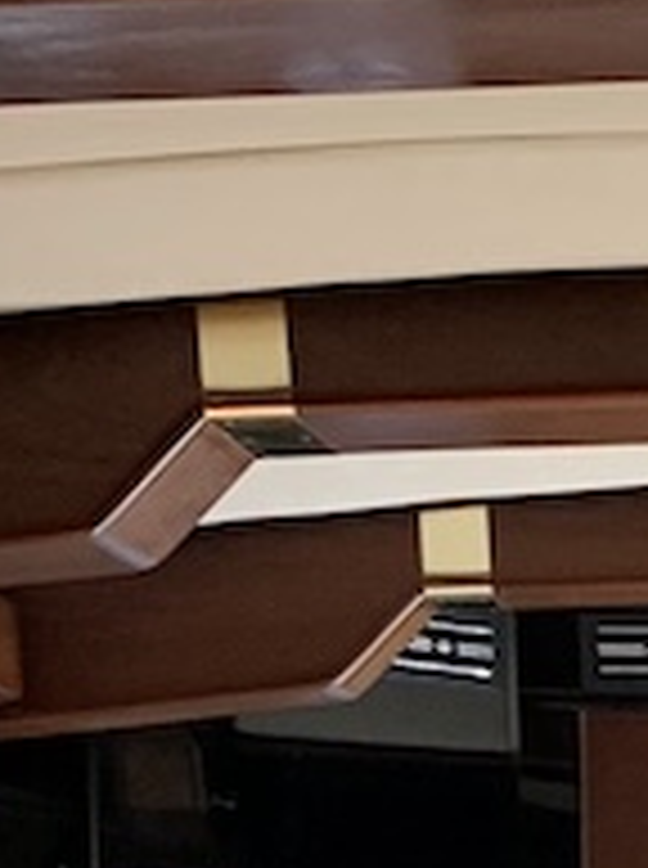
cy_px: 1801
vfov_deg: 10.1
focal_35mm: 180
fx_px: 4508
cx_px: 1264
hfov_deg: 7.9
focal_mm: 4.25
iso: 100
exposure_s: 1/76
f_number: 1.8
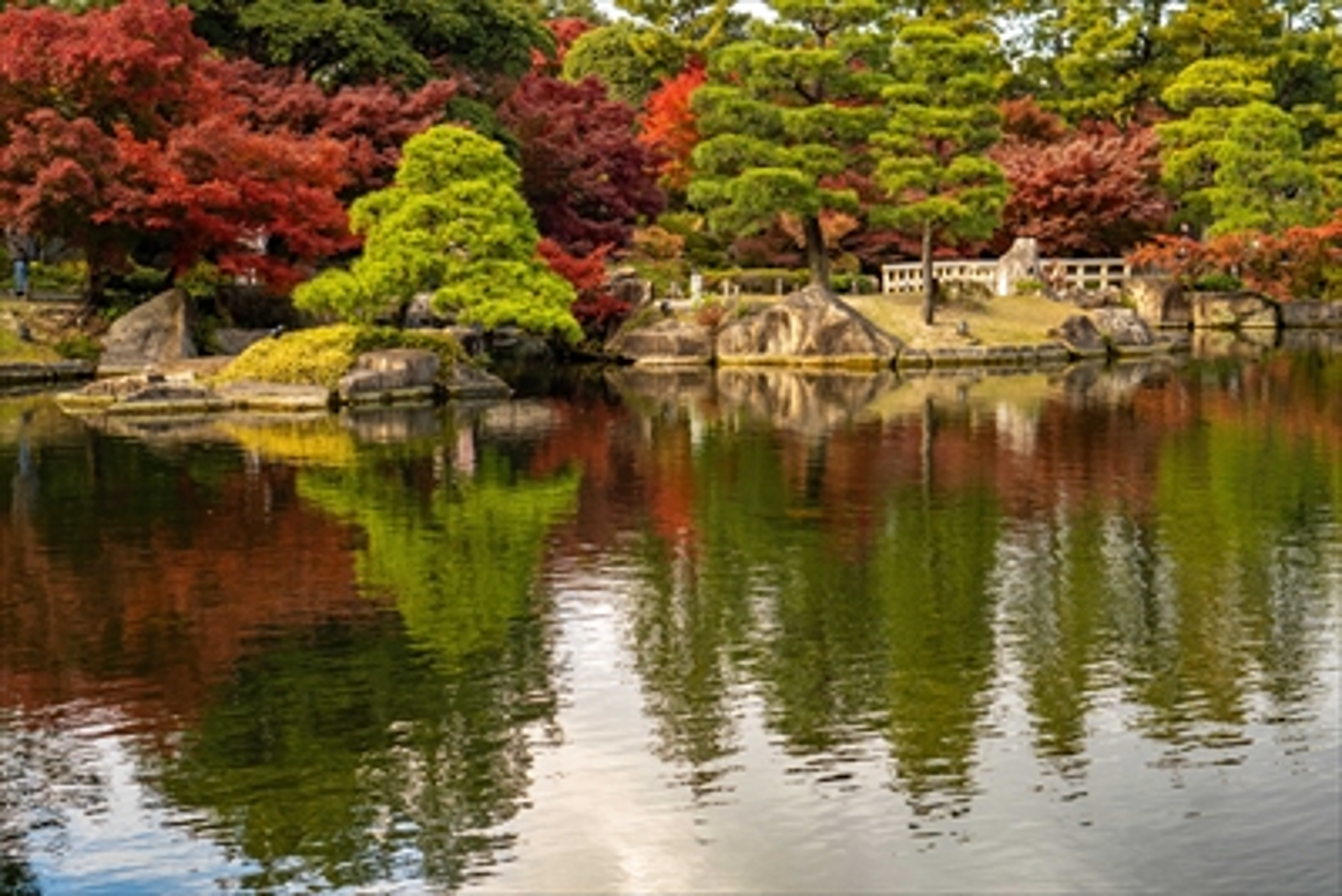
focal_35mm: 52
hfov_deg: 37.8
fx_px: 1958
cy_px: 448
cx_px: 671
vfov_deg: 25.8
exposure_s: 1/125
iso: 200
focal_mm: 35
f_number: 5.6
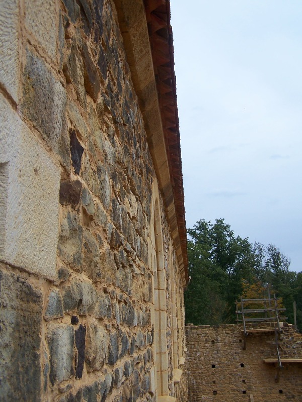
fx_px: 442
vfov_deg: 49.0
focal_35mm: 38
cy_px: 201
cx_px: 151
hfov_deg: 37.7
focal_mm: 6.3
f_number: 2.8
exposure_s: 1/500
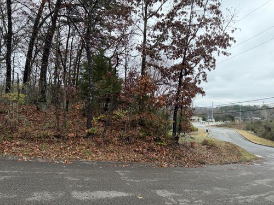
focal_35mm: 24
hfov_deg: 71.6
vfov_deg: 56.8
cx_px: 137
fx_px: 190
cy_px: 102
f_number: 1.78
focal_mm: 6.76
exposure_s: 1/342
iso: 80
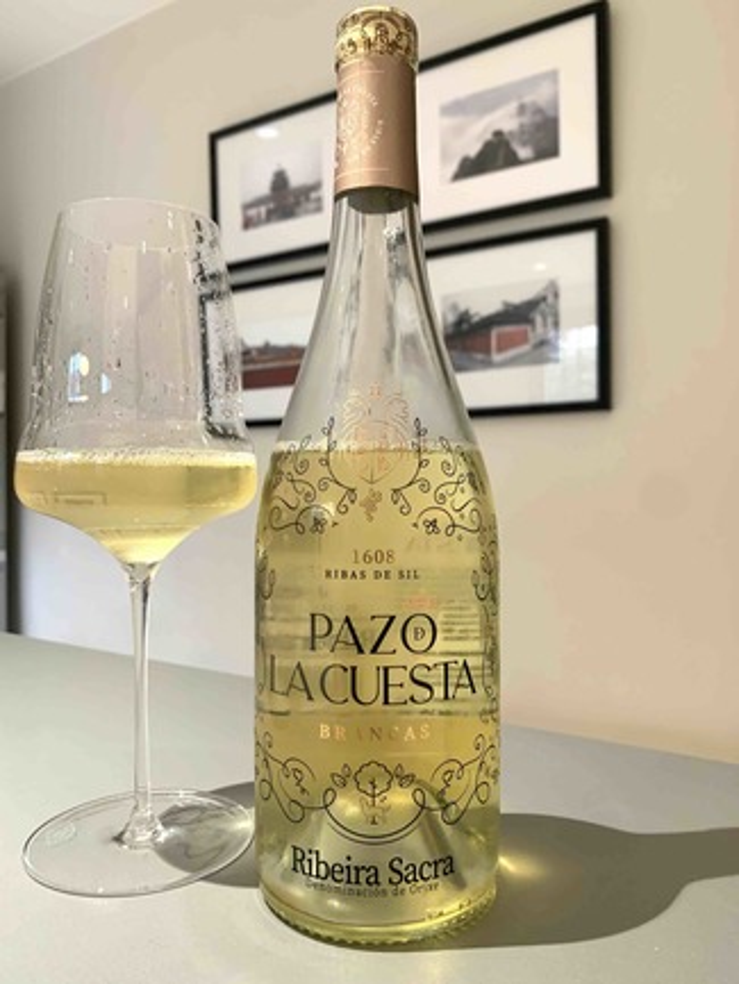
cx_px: 370
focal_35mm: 26
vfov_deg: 67.3
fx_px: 740
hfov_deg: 53.1
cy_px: 492
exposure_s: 1/50
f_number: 1.8
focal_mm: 4.25
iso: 250
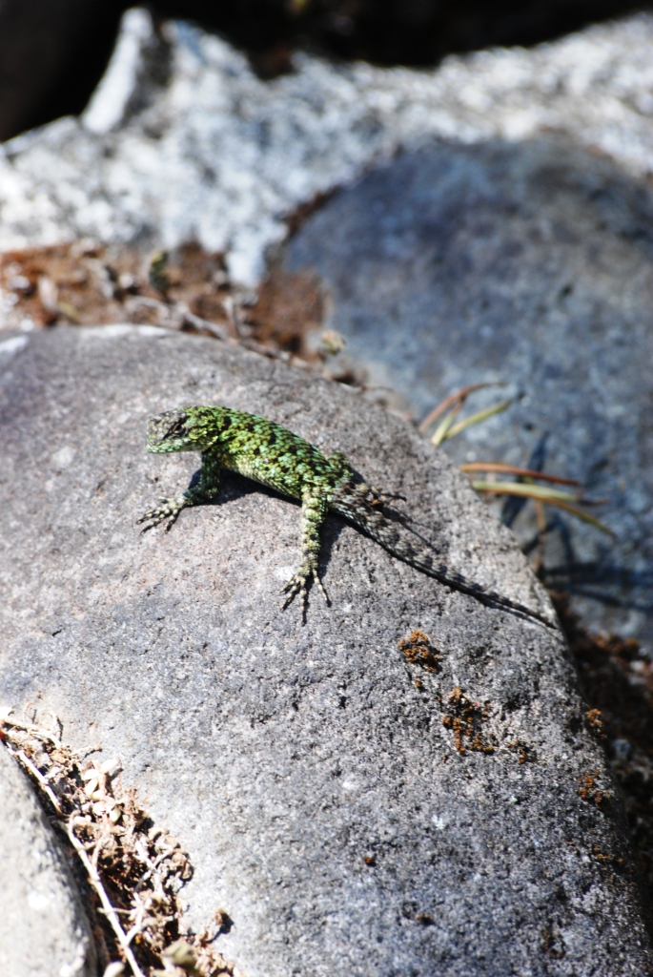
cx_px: 326
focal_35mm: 330
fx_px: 8957
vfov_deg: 6.2
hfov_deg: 4.2
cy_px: 488
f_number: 8
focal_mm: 220
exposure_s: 1/160
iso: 400
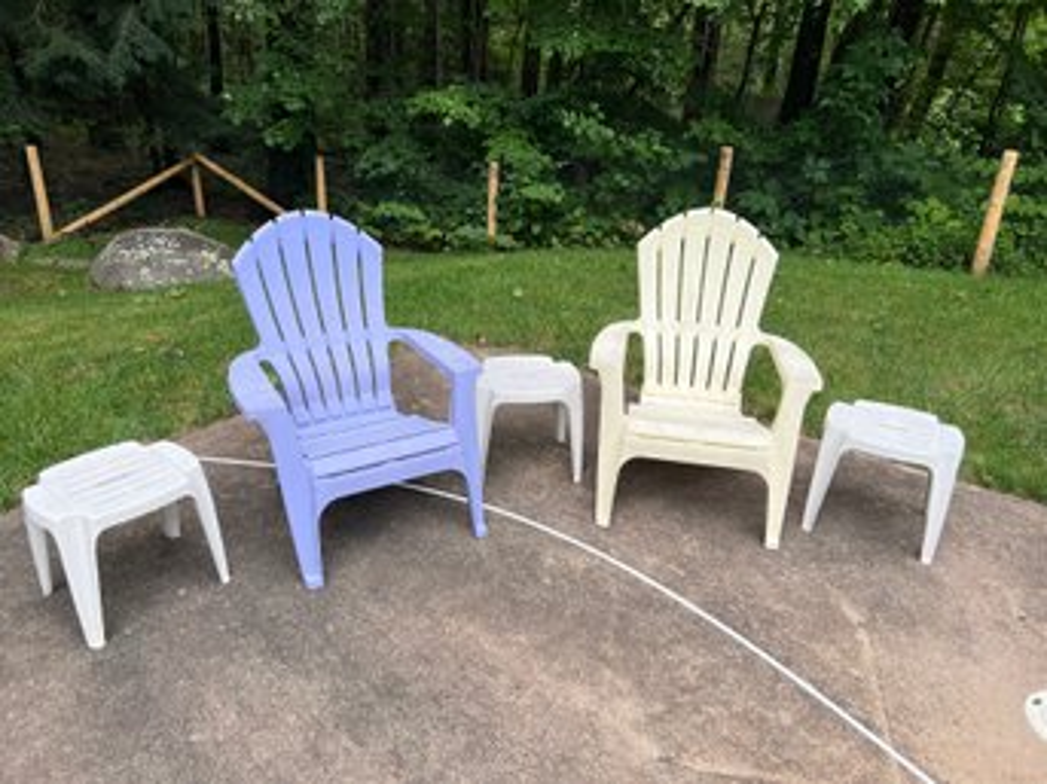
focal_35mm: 26
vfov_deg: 53.0
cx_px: 524
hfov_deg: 67.3
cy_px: 392
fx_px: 786
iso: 50
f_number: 1.5
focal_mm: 5.7
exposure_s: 1/202
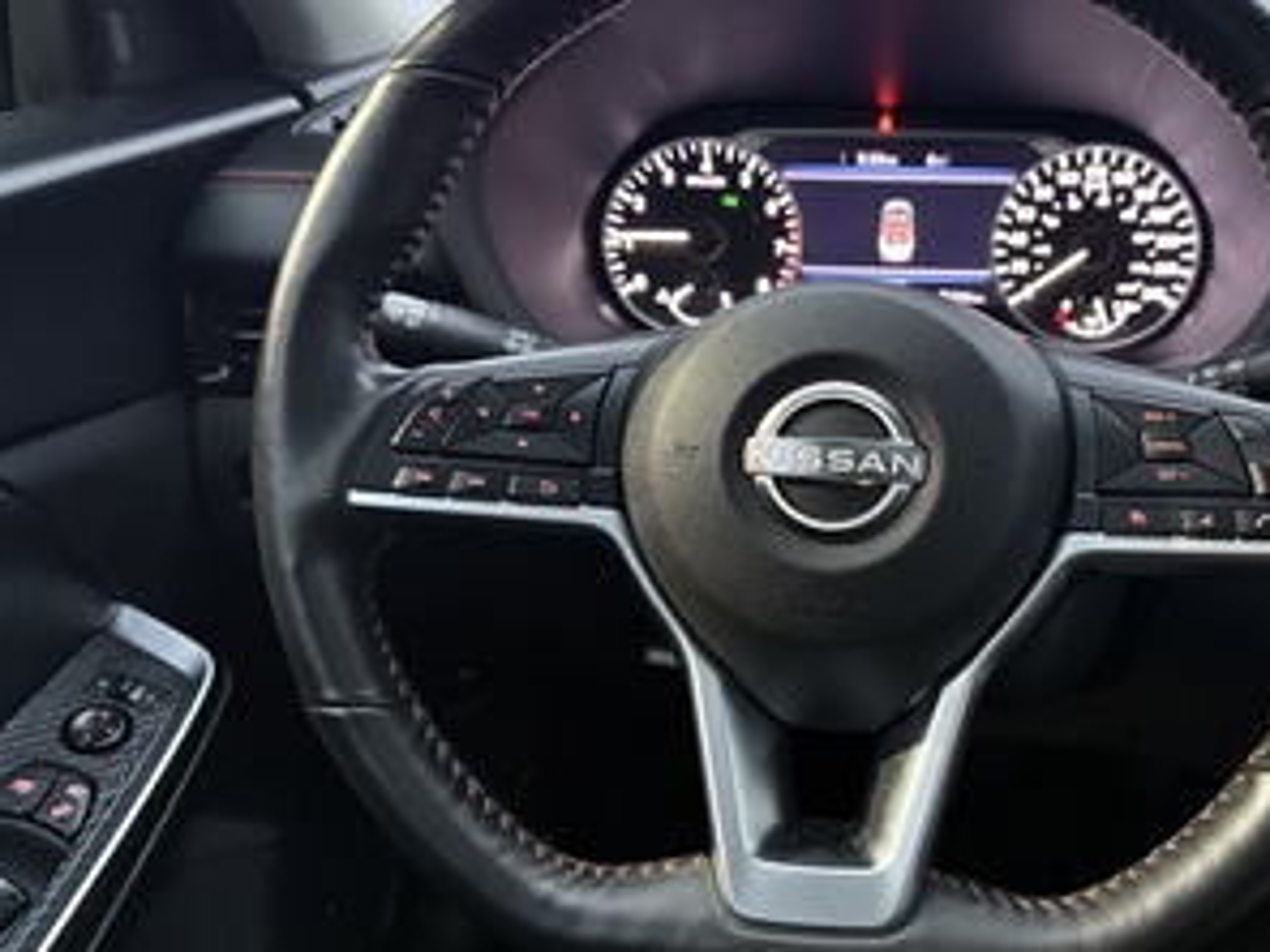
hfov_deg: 52.6
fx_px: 1247
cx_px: 880
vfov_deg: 41.8
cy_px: 435
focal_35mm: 34
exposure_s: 1/37
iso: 1000
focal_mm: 6.76
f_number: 1.78
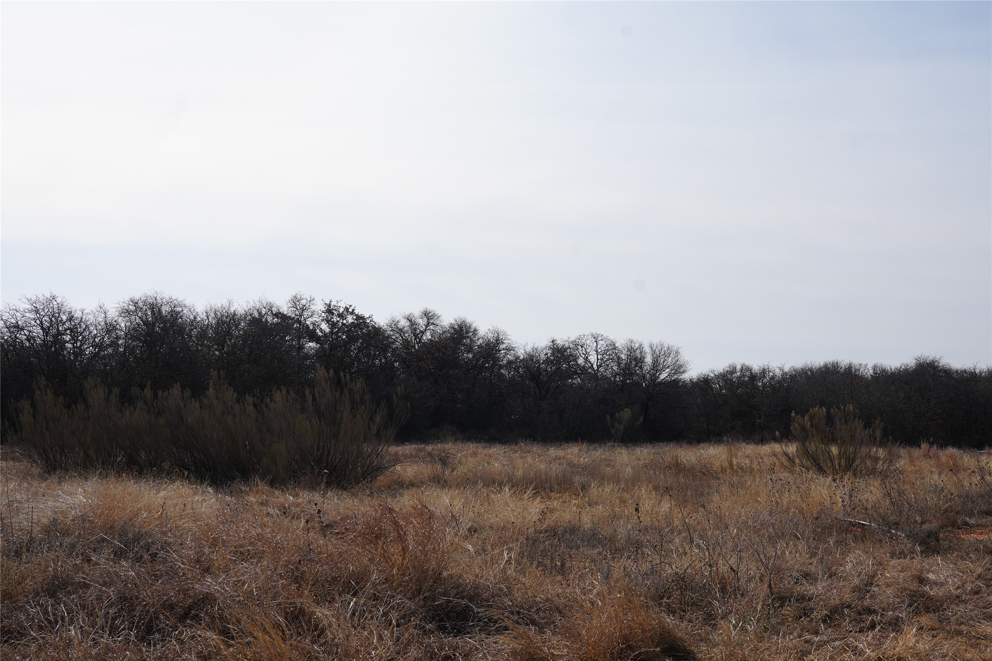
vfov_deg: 36.9
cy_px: 330
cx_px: 496
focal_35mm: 36
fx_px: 992
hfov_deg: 53.1
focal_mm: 24
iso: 100
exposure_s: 1/250
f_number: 10
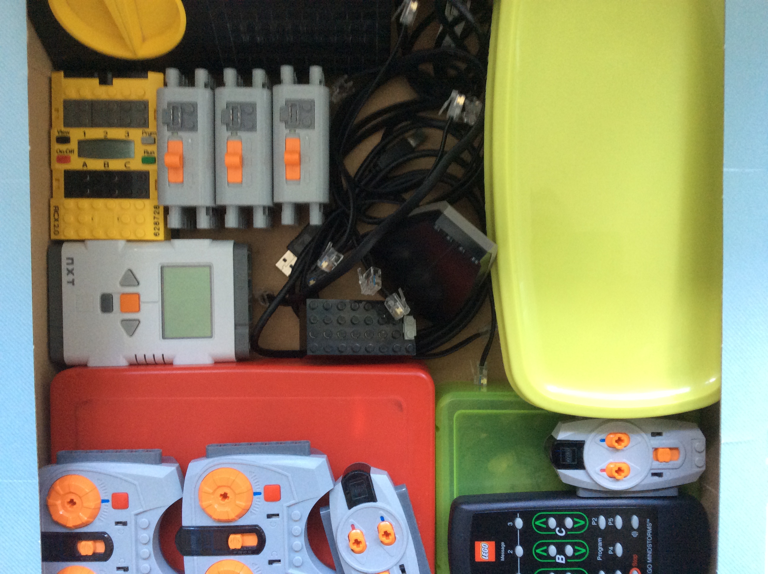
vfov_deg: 42.8
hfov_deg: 55.4
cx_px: 384
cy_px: 287
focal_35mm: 33
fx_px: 731
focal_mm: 3.3
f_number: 2.4
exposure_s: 1/24
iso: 125
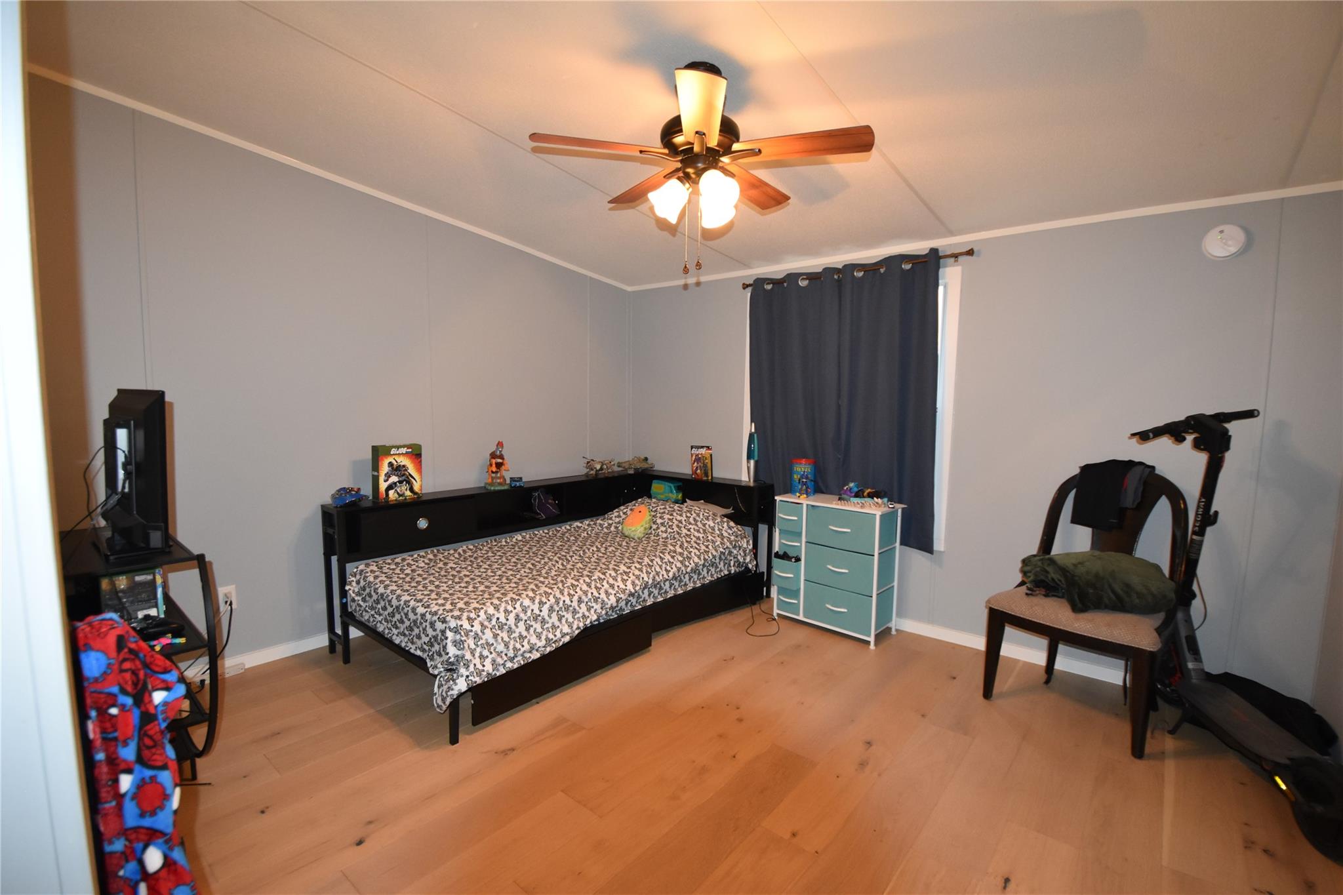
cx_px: 672
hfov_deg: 100.4
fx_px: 559
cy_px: 448
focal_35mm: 15
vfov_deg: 77.3
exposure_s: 1/60
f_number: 3.5
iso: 1600
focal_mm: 10
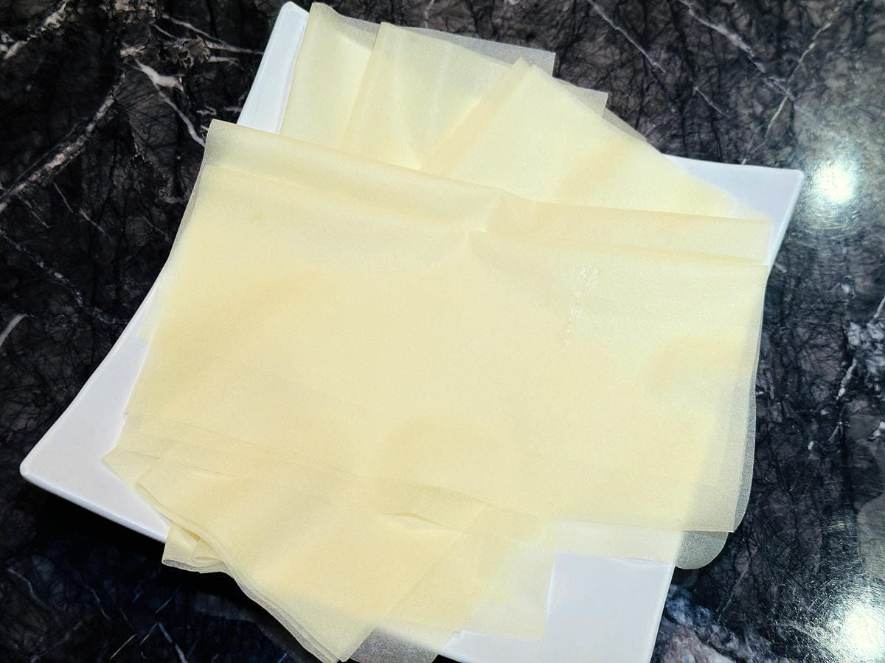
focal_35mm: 48
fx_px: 1227
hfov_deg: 39.7
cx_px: 442
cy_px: 332
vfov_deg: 30.3
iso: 250
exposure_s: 1/60
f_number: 1.78
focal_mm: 6.86
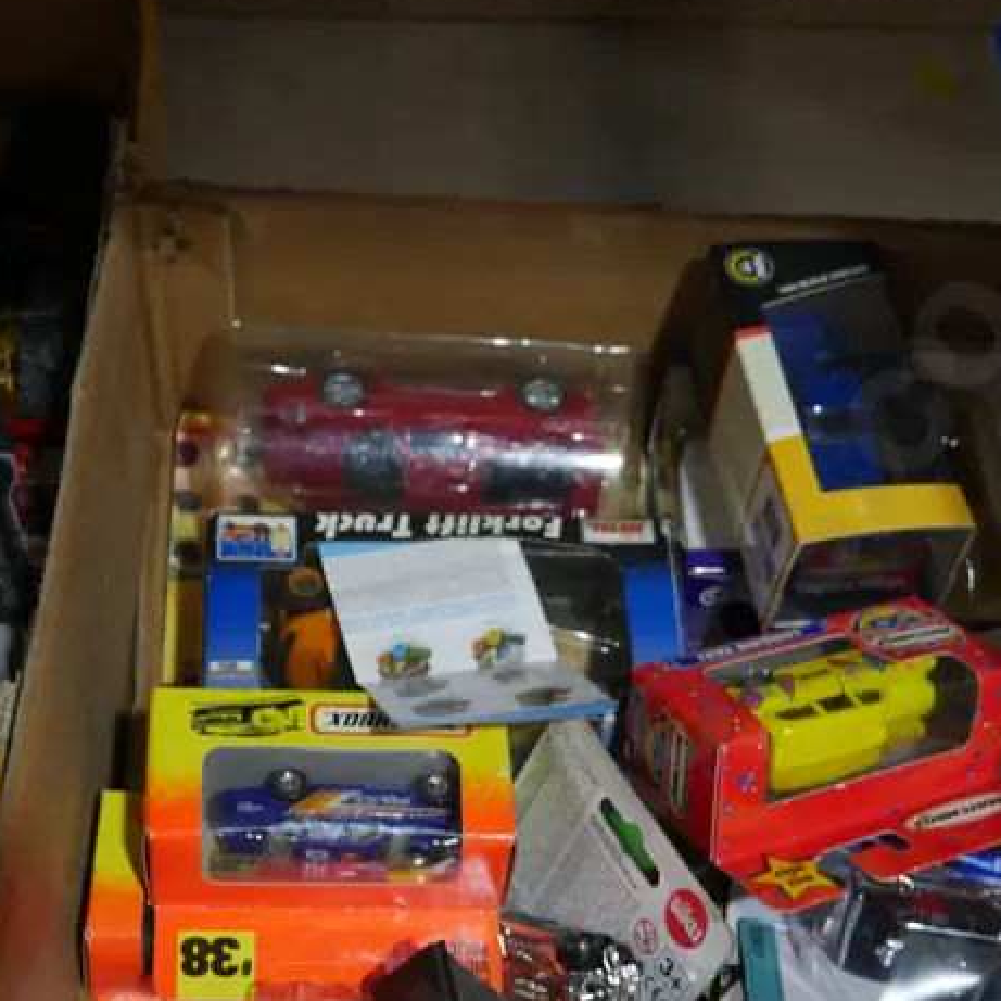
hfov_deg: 31.1
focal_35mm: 55
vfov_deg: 29.3
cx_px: 481
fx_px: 1799
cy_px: 975
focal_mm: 14
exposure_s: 1/80
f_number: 3.5
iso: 200
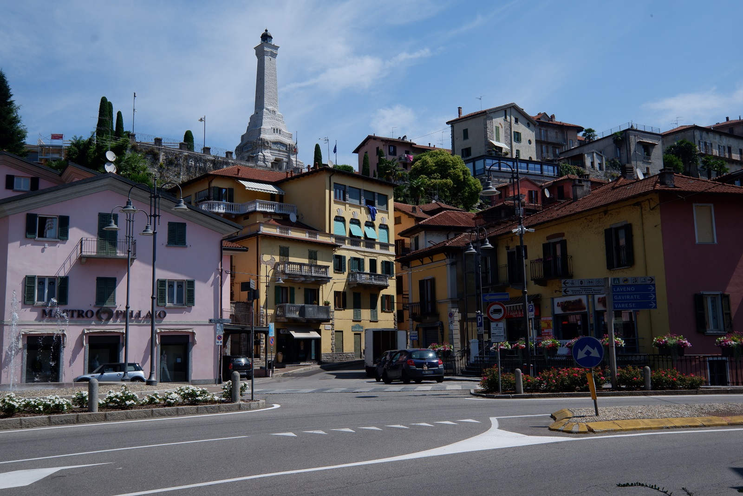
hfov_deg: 53.1
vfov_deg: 36.9
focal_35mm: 36
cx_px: 372
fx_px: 743
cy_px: 248
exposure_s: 1/450
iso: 200
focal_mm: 24
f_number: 11
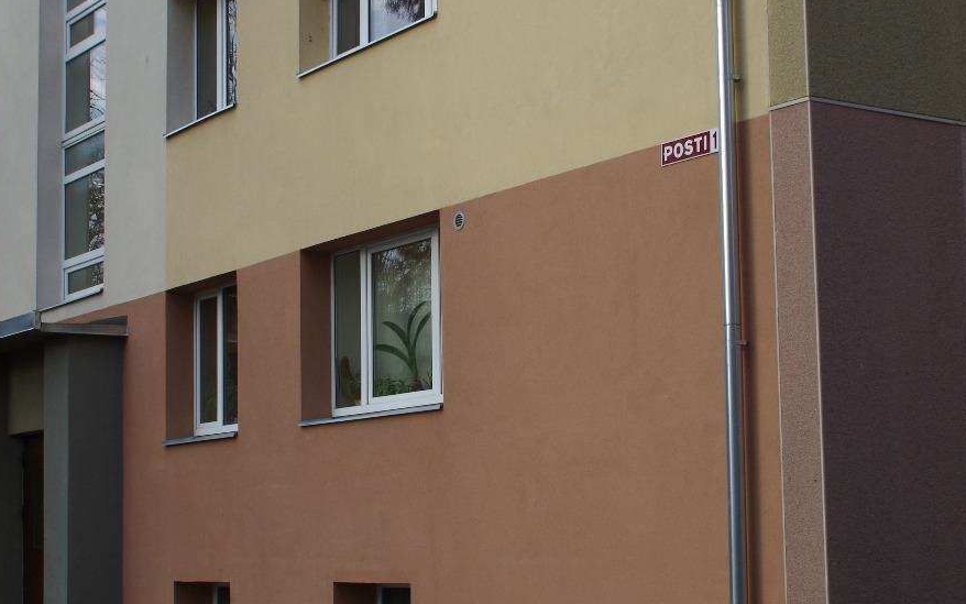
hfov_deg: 30.1
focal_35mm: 68
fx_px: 1790
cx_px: 389
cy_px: 336
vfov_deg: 19.1
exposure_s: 1/125
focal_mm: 24
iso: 200
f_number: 11
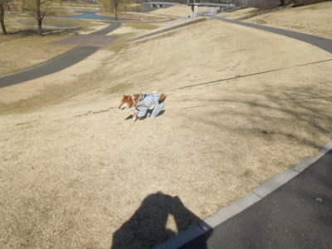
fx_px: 240
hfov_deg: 69.4
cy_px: 124
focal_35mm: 25
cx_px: 166
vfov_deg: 54.9
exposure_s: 1/400
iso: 100
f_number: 6.6
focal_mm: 4.5
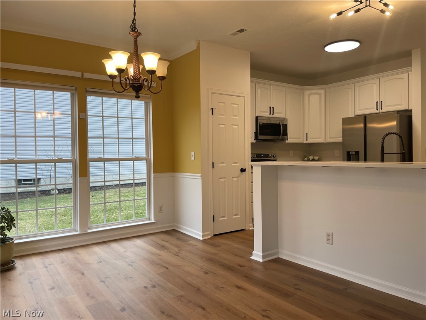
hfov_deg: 67.3
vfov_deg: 53.1
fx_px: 320
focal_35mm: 26
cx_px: 213
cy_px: 160
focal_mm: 4.2
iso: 32
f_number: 1.6
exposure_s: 1/120
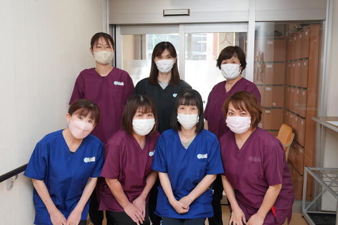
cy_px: 110
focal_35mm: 35
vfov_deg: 37.9
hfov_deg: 54.4
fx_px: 329
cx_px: 169
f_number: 8
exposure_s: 1/80
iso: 1600
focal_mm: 34
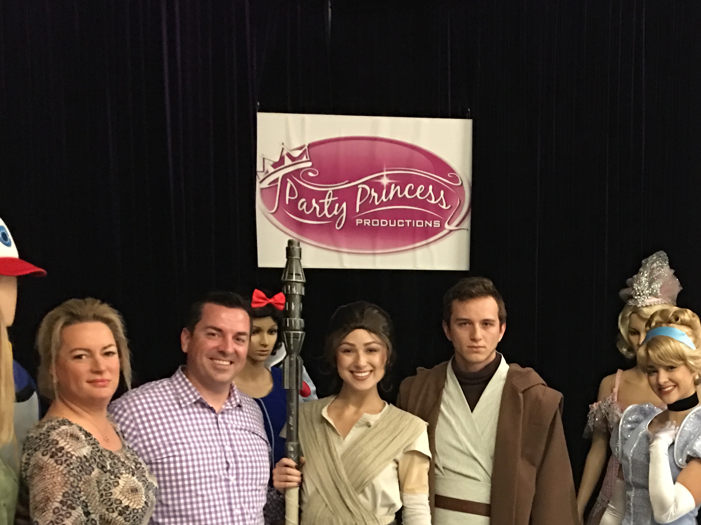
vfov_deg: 24.4
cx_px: 572
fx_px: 1175
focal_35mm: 58
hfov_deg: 32.2
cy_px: 486
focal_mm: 4.15
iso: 80
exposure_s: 1/4
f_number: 2.2
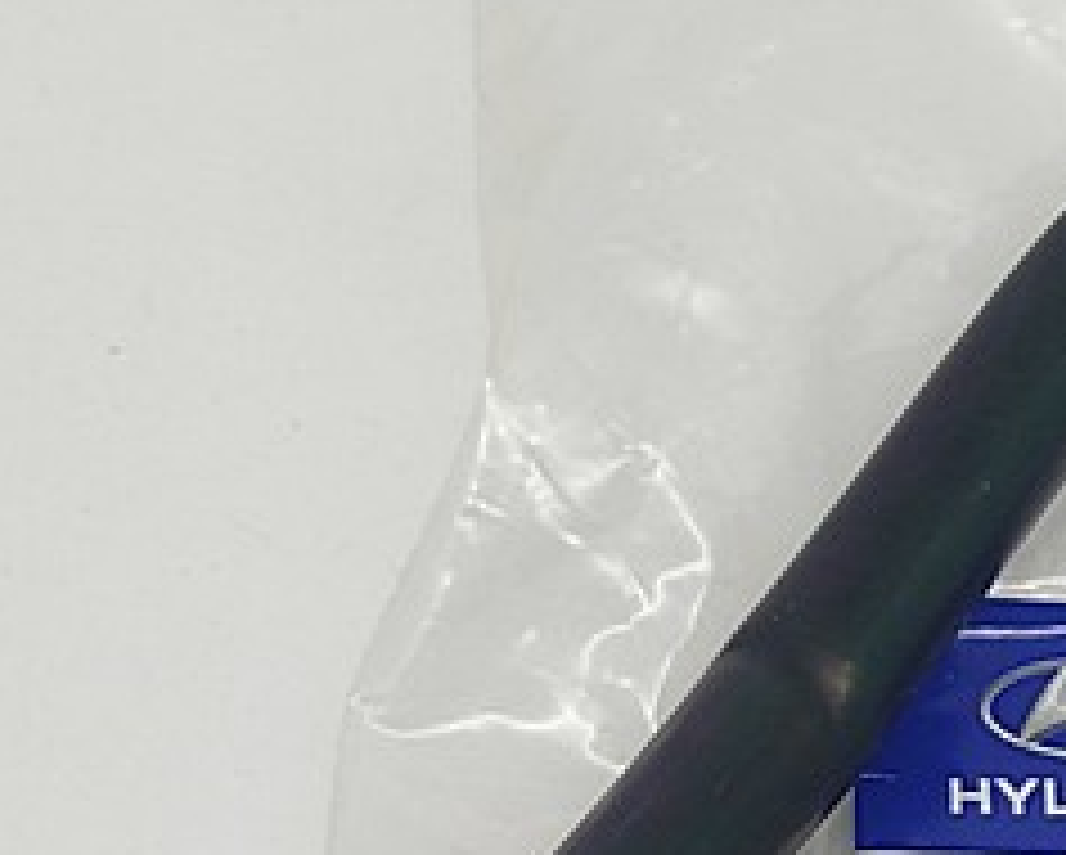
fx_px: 4389
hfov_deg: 13.6
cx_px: 1142
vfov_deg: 11.0
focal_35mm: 139
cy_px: 979
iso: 108
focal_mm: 4.74
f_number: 1.79
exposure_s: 1/100
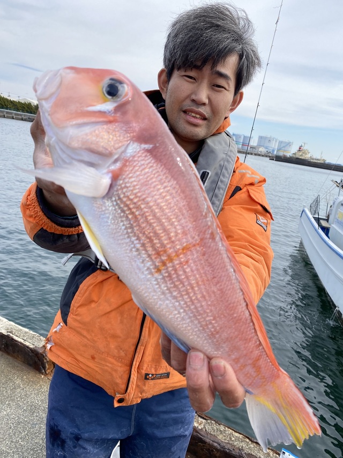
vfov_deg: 67.3
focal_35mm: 26
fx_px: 344
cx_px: 172
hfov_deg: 53.0
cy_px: 229
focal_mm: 4.25
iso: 32
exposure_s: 1/1678
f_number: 1.8
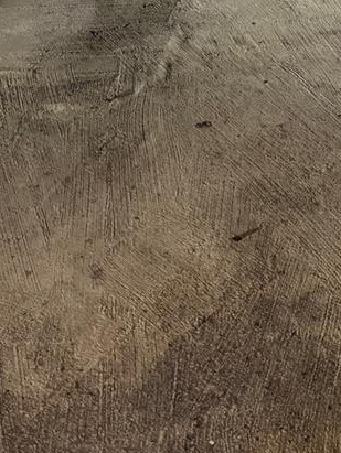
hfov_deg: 20.7
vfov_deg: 25.3
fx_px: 918
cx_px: 300
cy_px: -72
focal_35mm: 70
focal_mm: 6.76
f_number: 1.78
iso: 800
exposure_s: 1/40
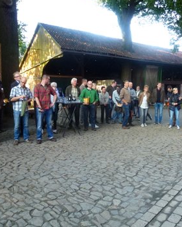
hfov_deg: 45.3
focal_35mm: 32
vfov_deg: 55.6
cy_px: 111
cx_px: 117
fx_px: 215
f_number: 3.3
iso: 250
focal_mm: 4.3
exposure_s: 1/60
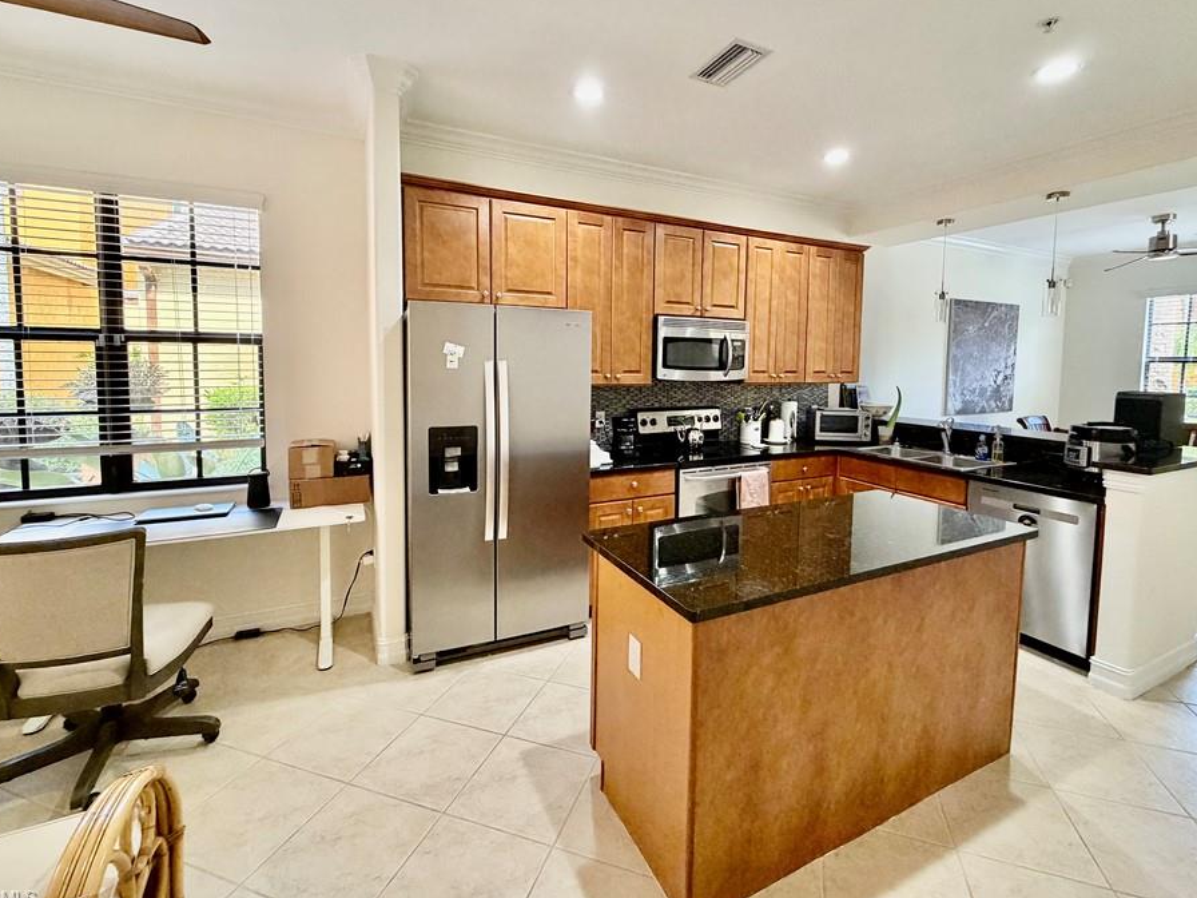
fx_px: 553
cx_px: 621
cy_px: 397
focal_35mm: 16
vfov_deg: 77.8
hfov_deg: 94.5
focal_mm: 2.22
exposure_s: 1/60
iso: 320
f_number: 2.2
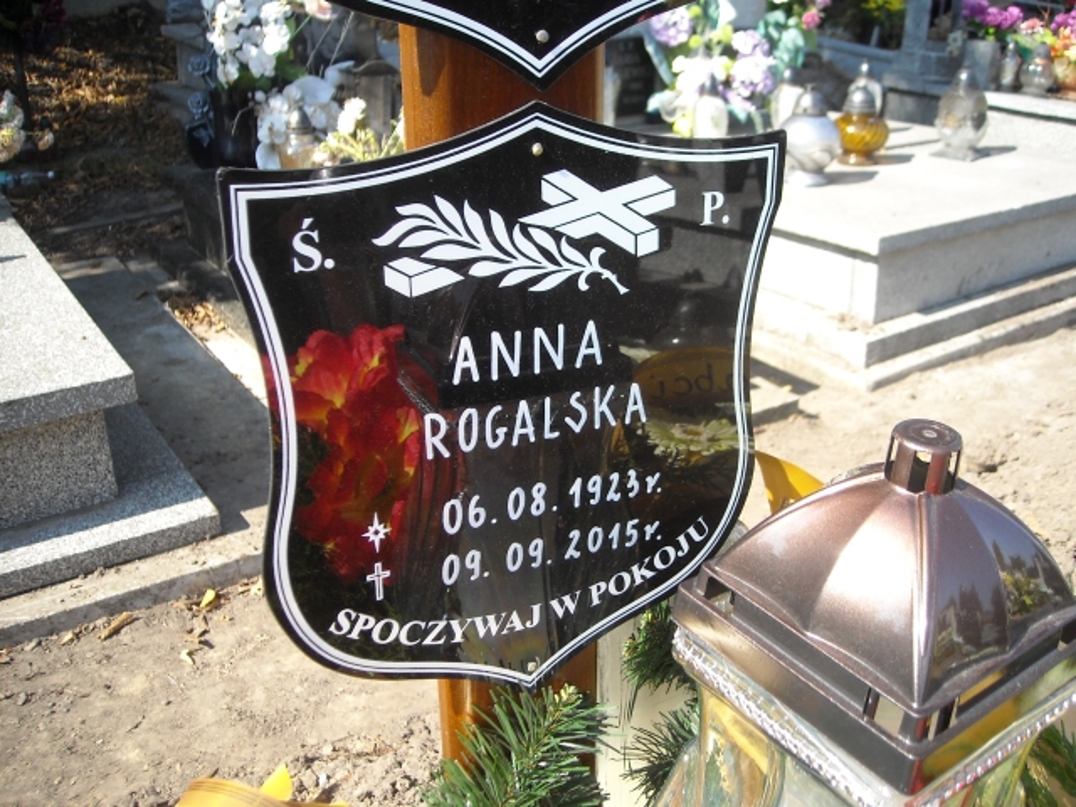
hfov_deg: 52.6
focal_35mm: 35
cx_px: 538
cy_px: 404
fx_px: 1088
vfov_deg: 40.7
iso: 64
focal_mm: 5.7
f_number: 2.8
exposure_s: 1/309
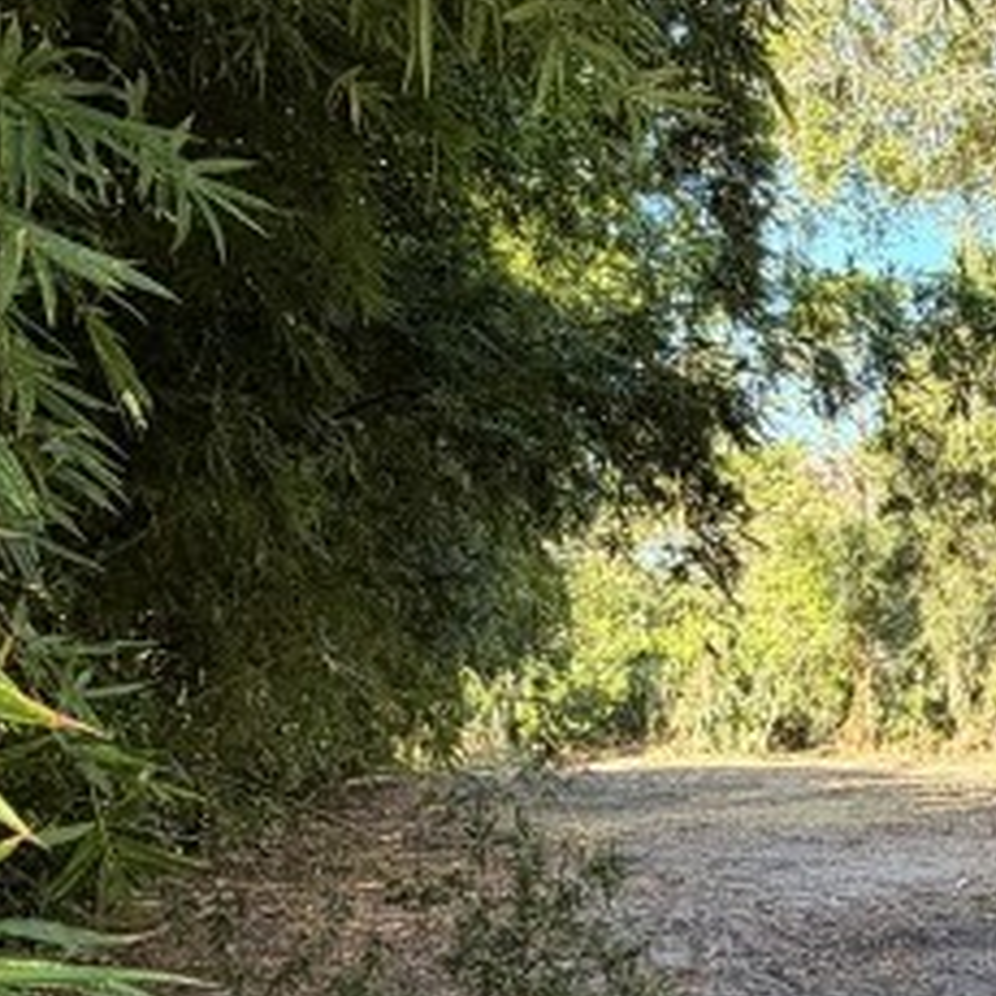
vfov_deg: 31.0
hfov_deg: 27.9
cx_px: 1143
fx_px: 1790
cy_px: 602
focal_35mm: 55
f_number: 2.2
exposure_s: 1/143
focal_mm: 2.22
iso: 40
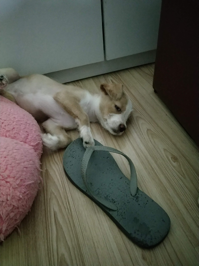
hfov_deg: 51.4
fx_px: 207
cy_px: 133
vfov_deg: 65.3
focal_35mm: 27
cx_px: 100
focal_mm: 3.95
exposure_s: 1/12
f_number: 1.8
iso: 3567
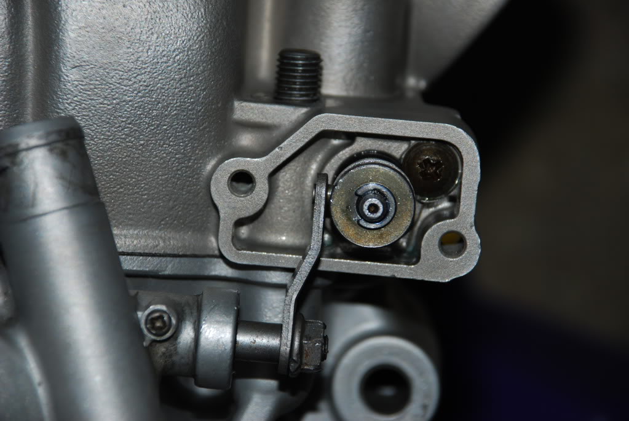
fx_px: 3543
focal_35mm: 202
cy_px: 210
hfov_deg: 10.1
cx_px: 314
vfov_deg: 6.8
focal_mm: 135
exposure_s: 1/125
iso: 100
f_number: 5.6
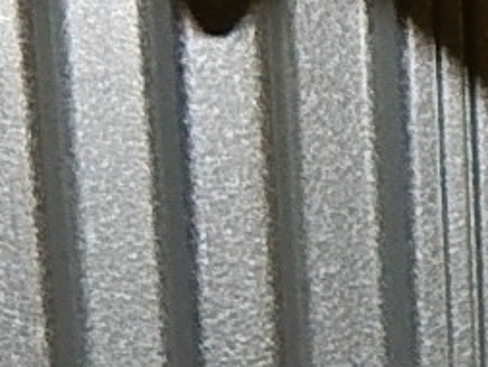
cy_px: 438
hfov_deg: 11.0
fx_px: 2228
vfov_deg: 9.3
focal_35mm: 158
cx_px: 1086
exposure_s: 1/30
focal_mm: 4.5
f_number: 3.1
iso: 200
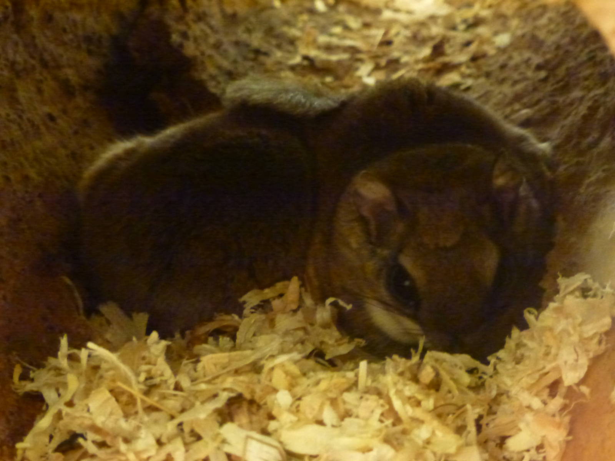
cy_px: 230
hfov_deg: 22.0
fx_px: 1581
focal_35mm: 89
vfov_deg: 16.6
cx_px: 308
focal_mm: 16
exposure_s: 1/4
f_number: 4.9
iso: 1250
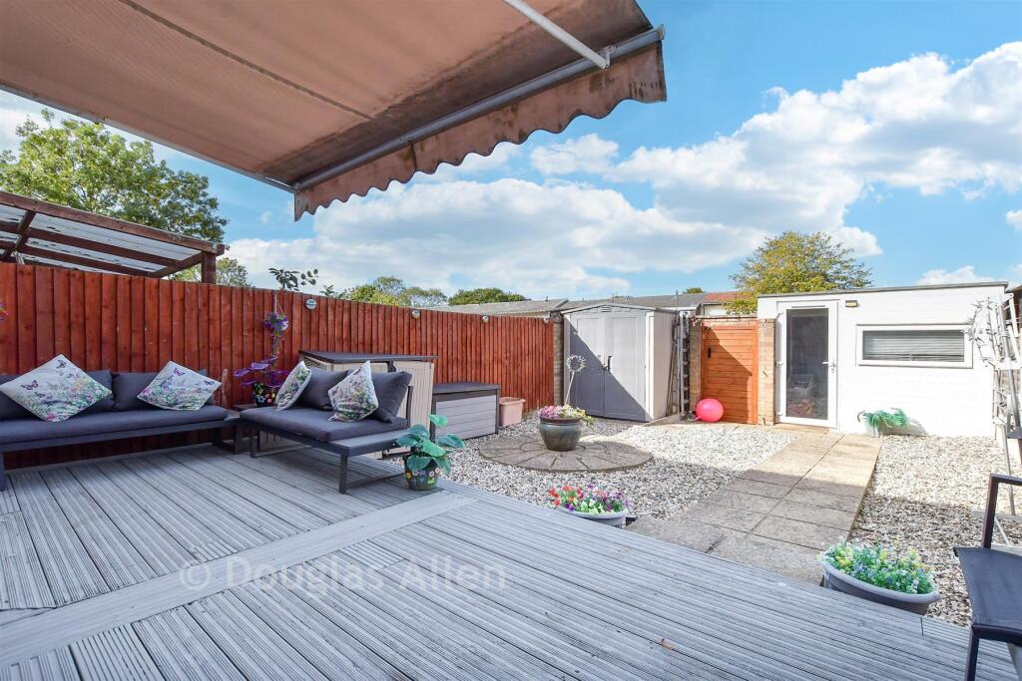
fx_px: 426
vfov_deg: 77.3
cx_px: 511
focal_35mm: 15
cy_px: 340
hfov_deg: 100.4
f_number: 7.1
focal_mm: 10
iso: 400
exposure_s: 1/640
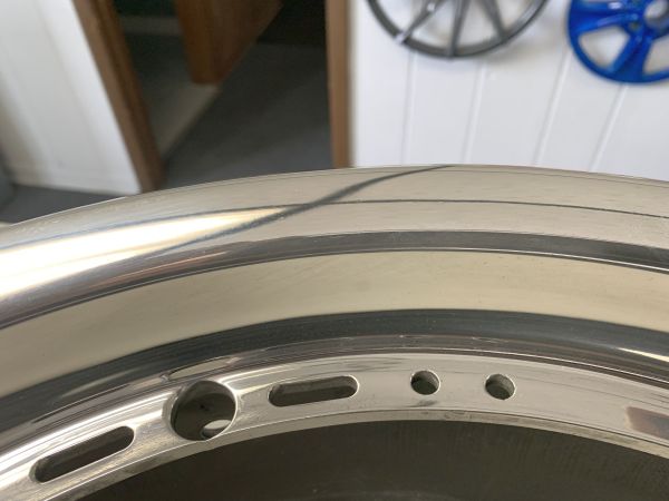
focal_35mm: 26
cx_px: 334
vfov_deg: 53.1
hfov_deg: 67.3
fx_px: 502
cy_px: 250
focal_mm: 4.25
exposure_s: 1/60
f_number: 1.8
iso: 100
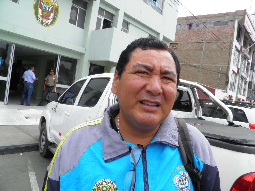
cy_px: 96
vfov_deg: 49.7
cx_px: 128
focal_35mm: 28
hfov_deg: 63.4
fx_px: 206
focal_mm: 4.9
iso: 50
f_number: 5.7
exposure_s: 1/160
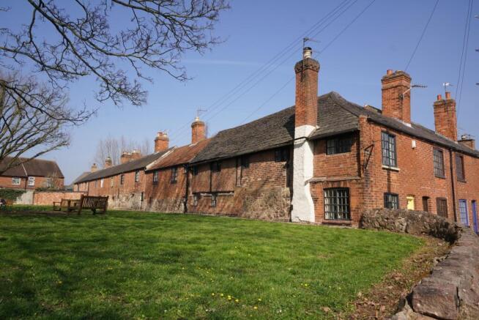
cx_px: 240
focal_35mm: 27
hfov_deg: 67.3
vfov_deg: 48.0
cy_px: 160
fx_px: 359
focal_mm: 18
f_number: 11
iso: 400
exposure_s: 1/400
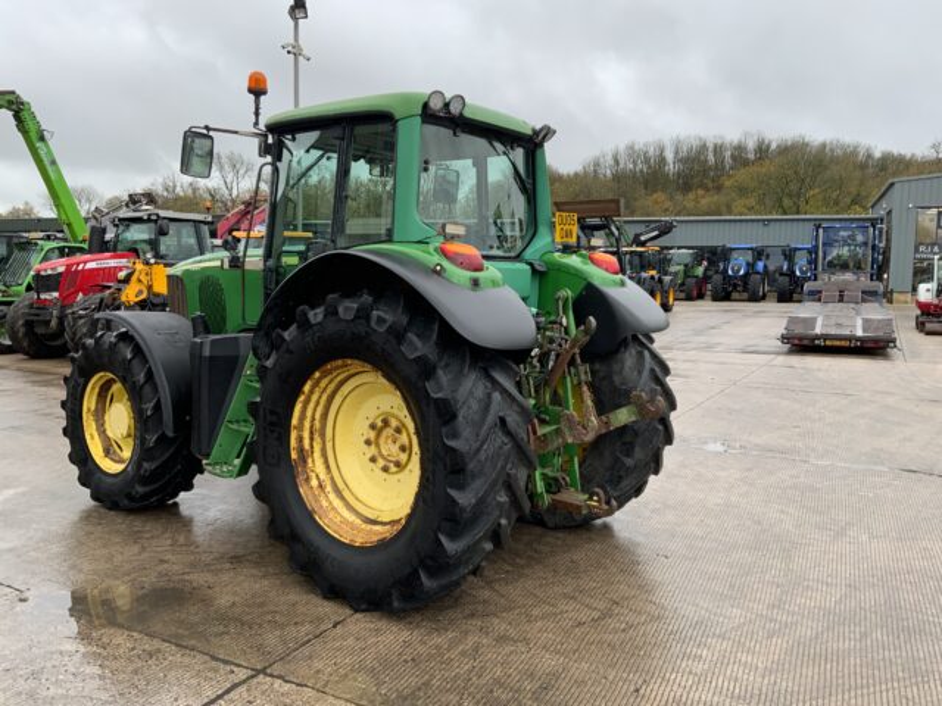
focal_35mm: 29
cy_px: 353
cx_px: 471
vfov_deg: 48.2
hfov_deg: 61.7
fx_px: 789
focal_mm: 3
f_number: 1.8
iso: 16
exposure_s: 1/122
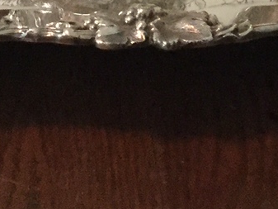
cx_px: 134
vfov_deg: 9.2
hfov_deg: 13.2
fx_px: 1205
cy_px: -233
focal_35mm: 150
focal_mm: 3.3
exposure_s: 1/15
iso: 500
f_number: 2.4
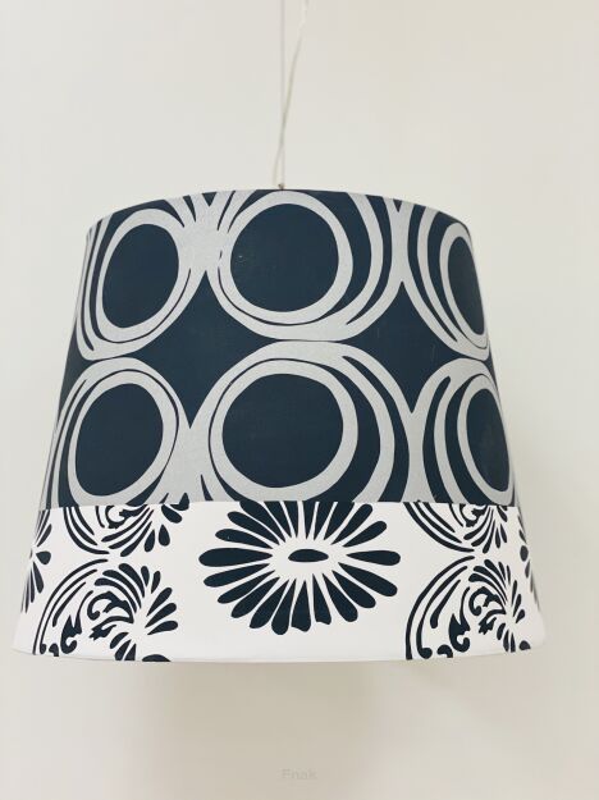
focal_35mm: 52
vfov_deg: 36.8
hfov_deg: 28.0
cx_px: 300
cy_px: 400
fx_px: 1201
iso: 160
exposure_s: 1/100
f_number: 2
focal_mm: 6
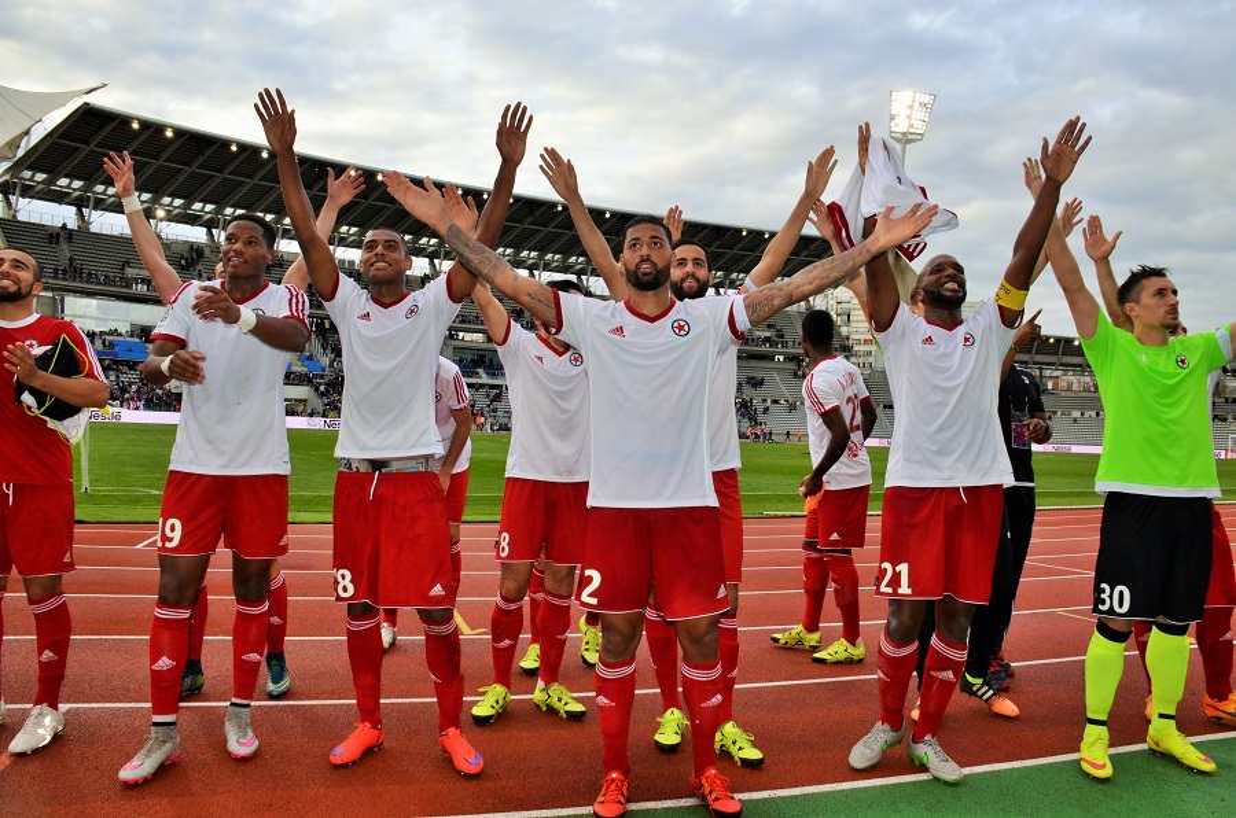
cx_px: 618
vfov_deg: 47.7
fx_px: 925
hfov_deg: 67.5
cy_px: 409
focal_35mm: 27
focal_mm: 18
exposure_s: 1/250
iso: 800
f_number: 11
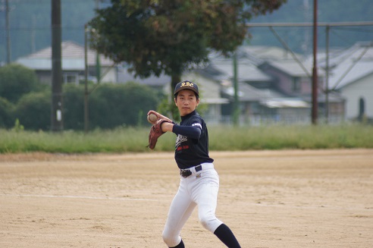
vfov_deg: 3.0
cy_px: 124
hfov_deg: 4.6
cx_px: 186
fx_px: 4658
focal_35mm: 450
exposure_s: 1/500
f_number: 5.6
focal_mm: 300
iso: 250
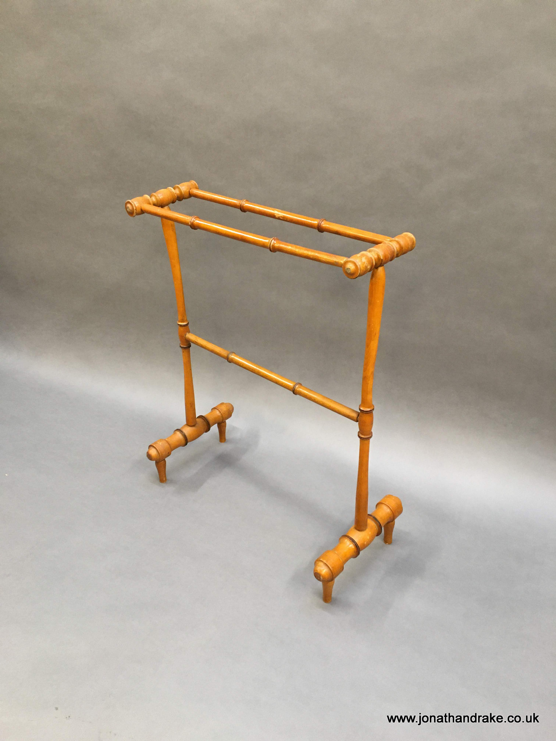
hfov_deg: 48.2
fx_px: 621
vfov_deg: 61.7
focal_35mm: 29
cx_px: 278
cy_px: 370
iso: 160
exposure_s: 1/33
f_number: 2.2
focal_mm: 4.15
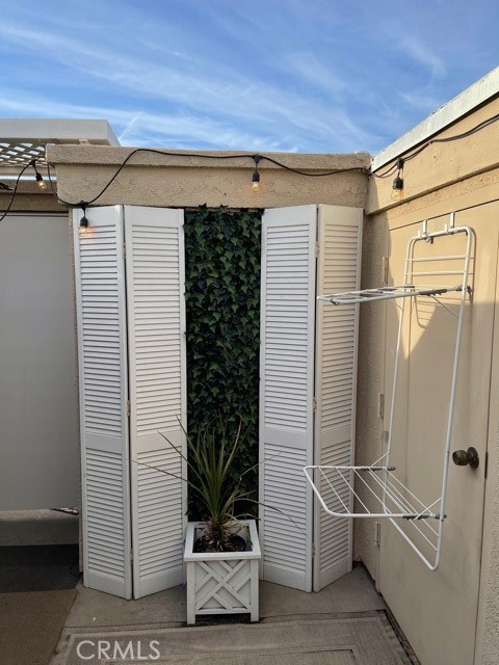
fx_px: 500
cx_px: 250
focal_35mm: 26
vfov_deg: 67.3
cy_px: 332
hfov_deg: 53.1
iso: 32
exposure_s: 1/2123
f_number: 1.6
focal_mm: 5.1
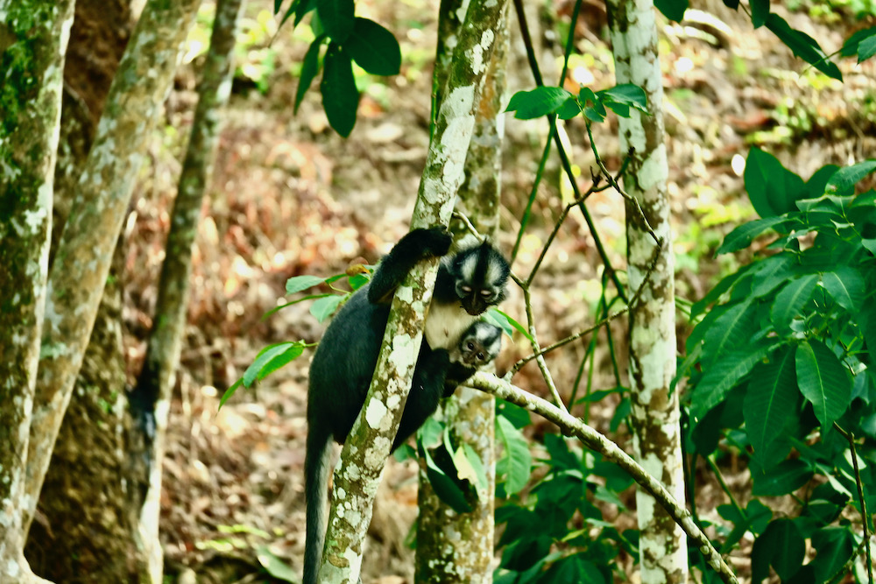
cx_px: 438
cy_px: 292
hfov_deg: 5.5
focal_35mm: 375
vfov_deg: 3.7
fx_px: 9126
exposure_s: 1/25
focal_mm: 250
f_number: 6.3
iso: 400
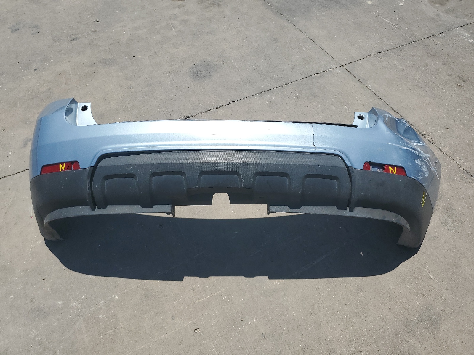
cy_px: 178
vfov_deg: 53.1
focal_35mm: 26
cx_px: 237
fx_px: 356
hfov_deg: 67.3
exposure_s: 1/5000
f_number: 1.5
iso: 50
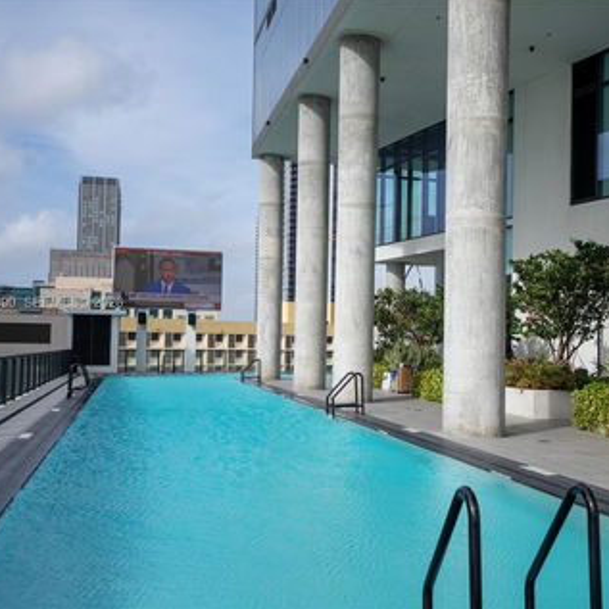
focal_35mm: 45
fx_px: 896
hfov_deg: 37.2
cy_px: 304
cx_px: 404
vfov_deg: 37.6
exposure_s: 1/800
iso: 250
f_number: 7.1
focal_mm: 35
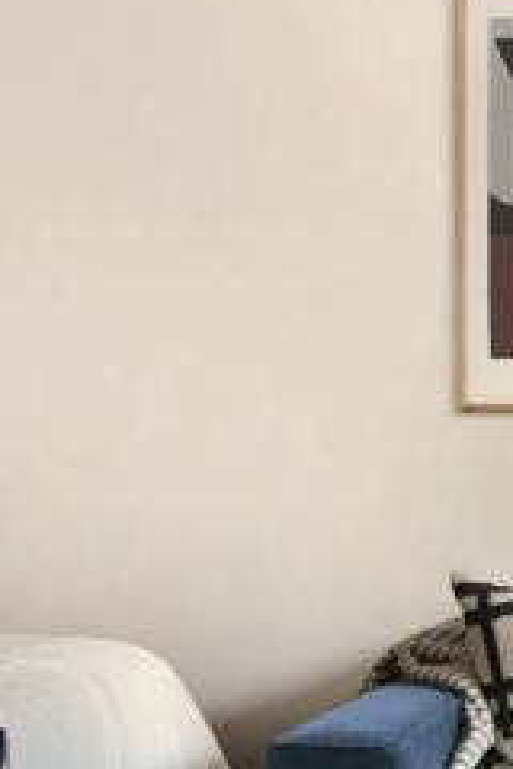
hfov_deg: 16.6
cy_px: 447
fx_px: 1496
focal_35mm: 70
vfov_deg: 28.8
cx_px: 891
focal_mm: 24
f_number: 5.6
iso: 400
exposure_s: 1/60
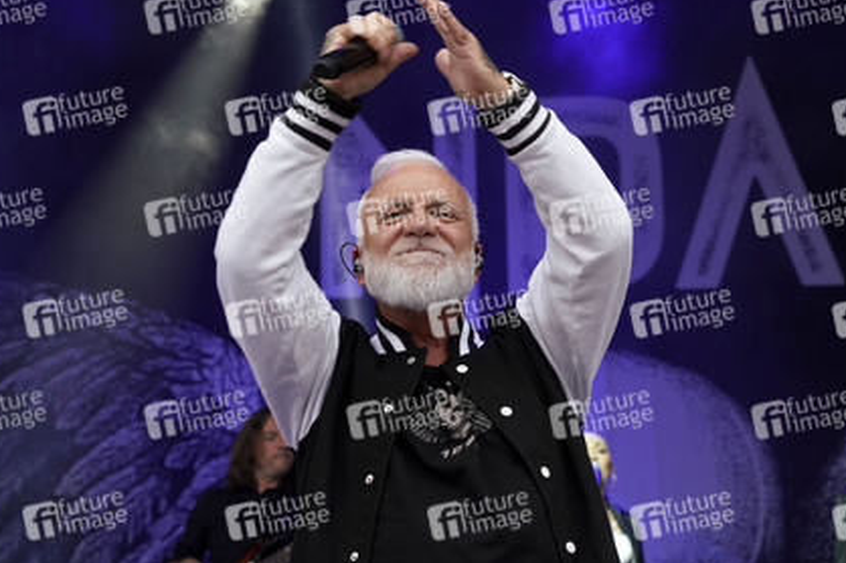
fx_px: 1597
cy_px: 263
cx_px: 426
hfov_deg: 29.7
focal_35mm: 68
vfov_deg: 20.0
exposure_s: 1/160
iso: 1000
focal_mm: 63
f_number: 5.6
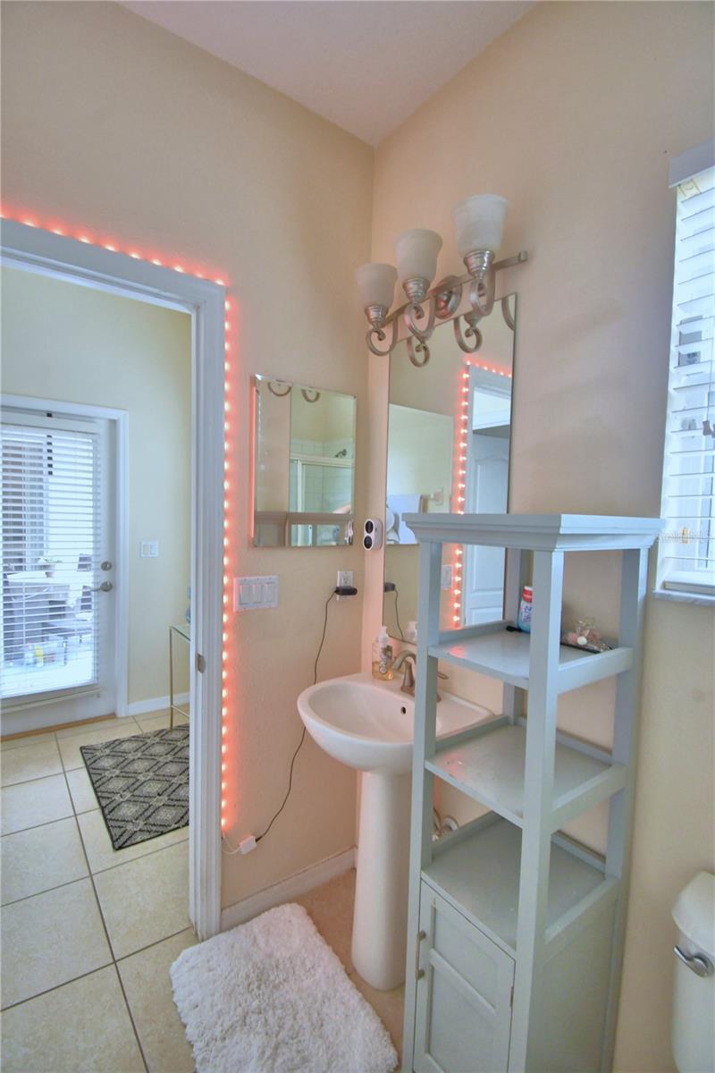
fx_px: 447
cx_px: 358
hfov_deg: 77.3
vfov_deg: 100.4
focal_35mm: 15
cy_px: 536
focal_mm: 10
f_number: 4.5
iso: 800
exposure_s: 1/30
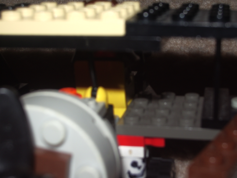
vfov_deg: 21.9
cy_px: 89
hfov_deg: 29.0
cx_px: 118
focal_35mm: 67
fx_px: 459
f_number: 5.6
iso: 50
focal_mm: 10.2
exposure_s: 1/50
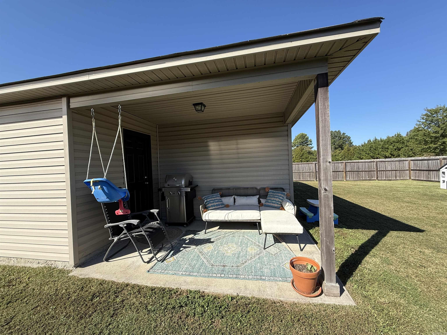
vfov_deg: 85.7
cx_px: 224
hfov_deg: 102.1
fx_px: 181
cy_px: 168
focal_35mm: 14
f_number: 2.2
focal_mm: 2.22
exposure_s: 1/841
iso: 64
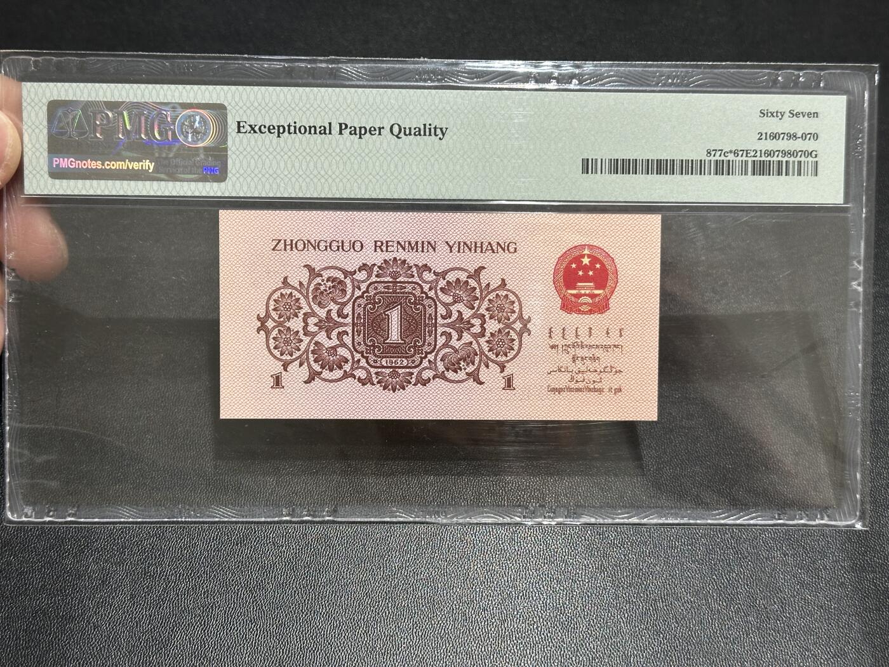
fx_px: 1233
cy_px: 334
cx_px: 444
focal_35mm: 48
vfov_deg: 30.3
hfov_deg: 39.7
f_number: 1.78
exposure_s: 1/50
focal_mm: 6.86
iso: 160
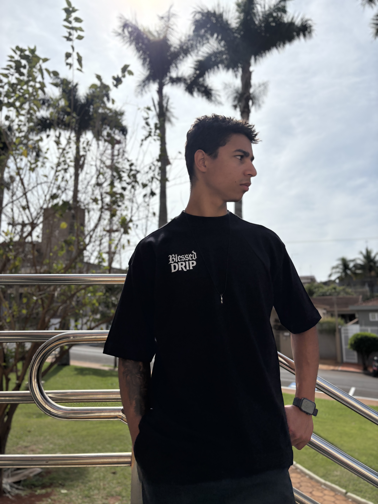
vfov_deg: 67.3
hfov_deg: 53.1
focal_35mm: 26
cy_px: 252
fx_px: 379
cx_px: 189
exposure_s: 1/12195
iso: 50
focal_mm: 5.96
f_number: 1.6
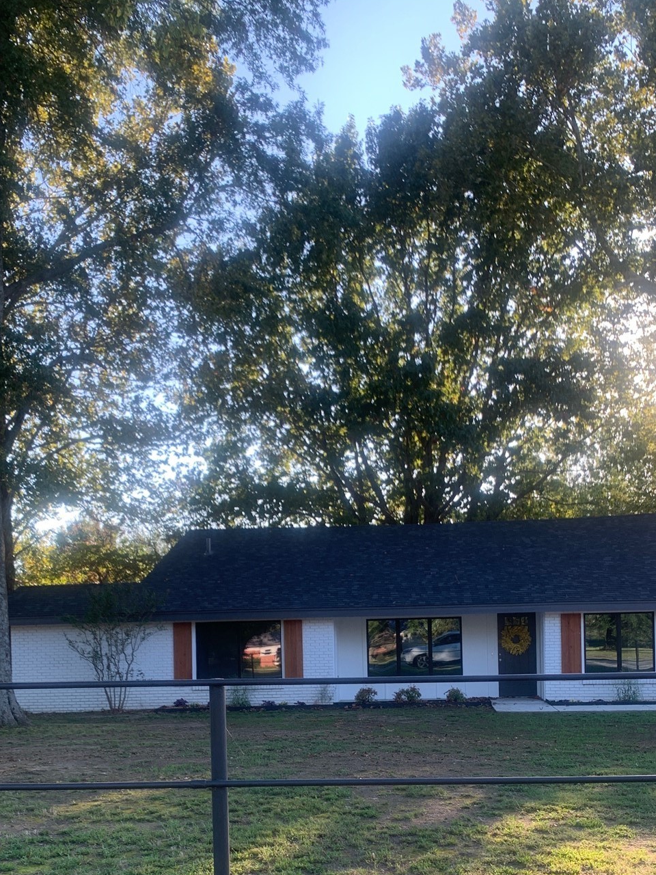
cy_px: 650
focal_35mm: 39
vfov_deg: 46.3
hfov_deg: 36.8
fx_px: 985
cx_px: 338
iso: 25
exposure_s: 1/193
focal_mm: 4.25
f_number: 1.8
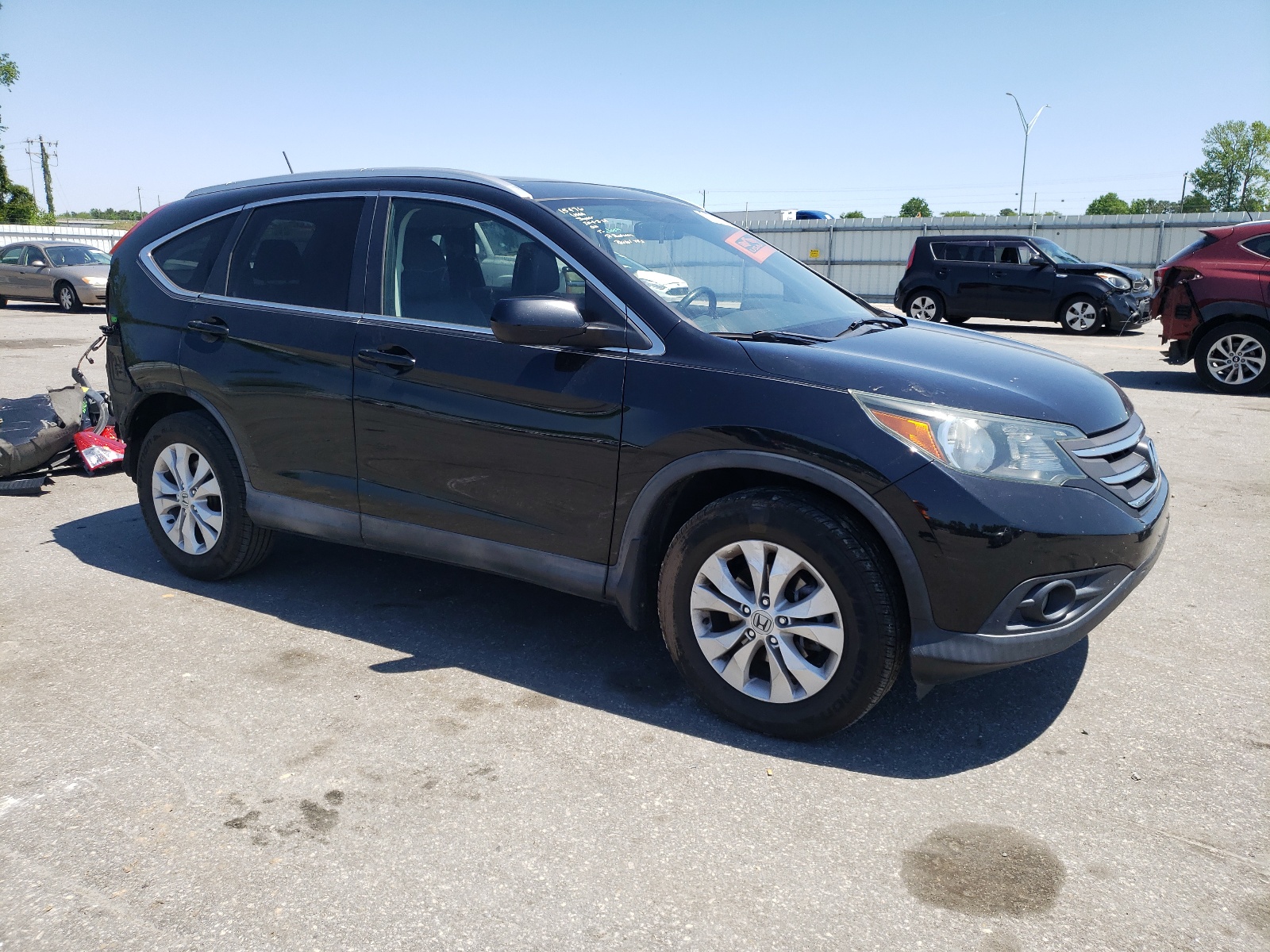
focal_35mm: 26
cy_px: 476
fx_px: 954
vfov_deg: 53.1
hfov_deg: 67.3
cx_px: 635
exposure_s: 1/1667
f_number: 1.5
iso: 50
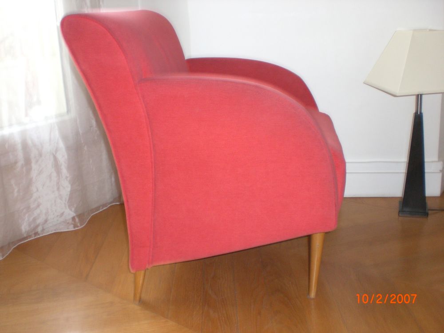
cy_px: 166
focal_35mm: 38
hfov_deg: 49.0
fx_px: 487
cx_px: 222
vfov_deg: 37.7
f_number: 3.1
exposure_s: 1/60
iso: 200
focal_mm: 6.3
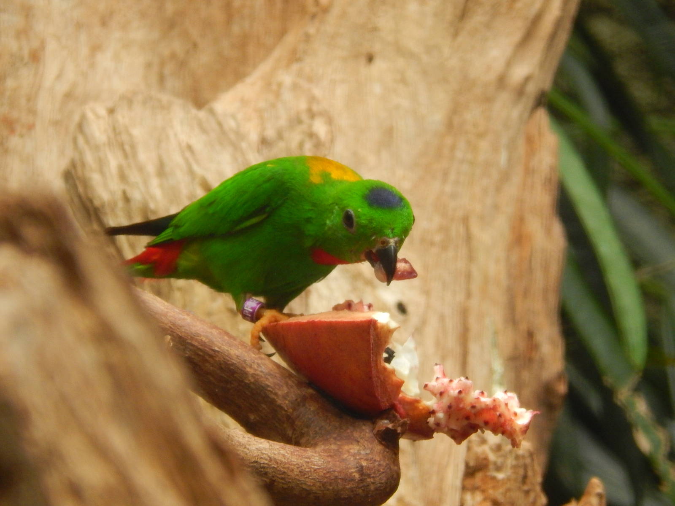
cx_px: 338
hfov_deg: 4.0
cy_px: 253
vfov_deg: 3.0
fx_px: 9711
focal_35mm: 498
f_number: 5.8
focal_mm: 88.6
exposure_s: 1/100
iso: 400
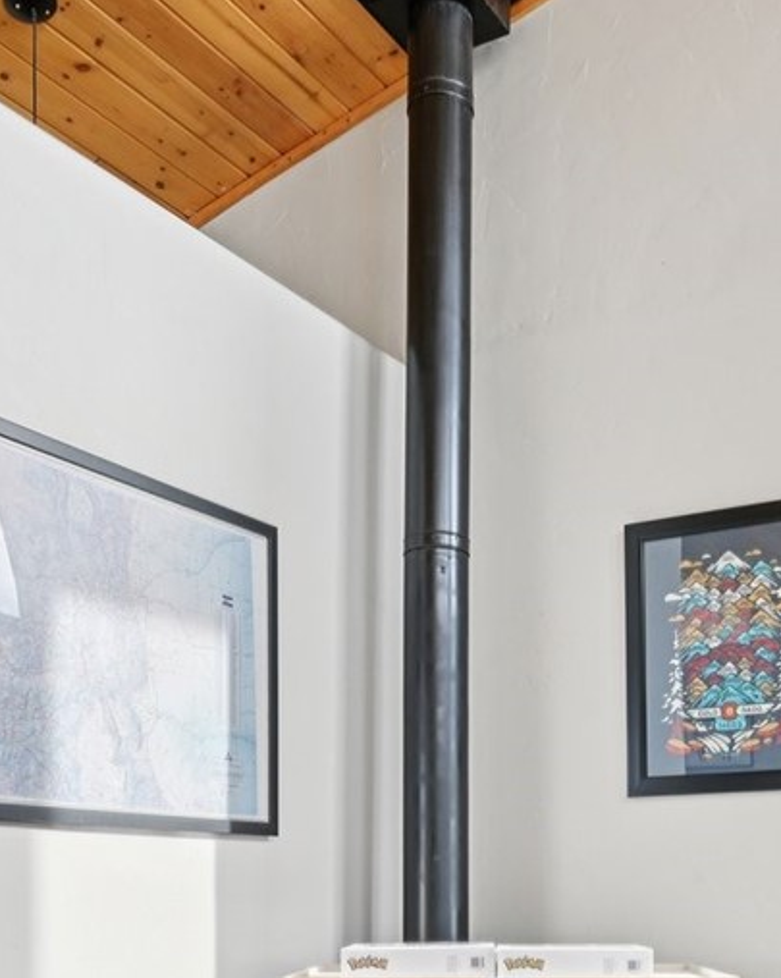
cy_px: 871
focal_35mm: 44
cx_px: 477
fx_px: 1272
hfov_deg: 34.0
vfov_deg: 39.2
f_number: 13
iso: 200
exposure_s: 1/15
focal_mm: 14
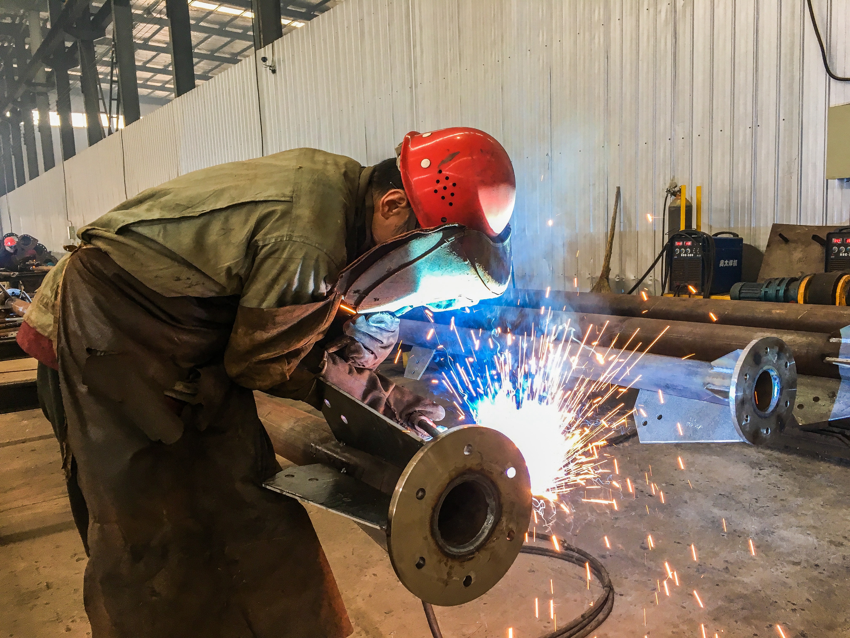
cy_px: 319
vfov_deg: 48.2
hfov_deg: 61.7
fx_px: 712
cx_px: 425
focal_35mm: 29
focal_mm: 4.15
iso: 80
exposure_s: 1/33
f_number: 2.2
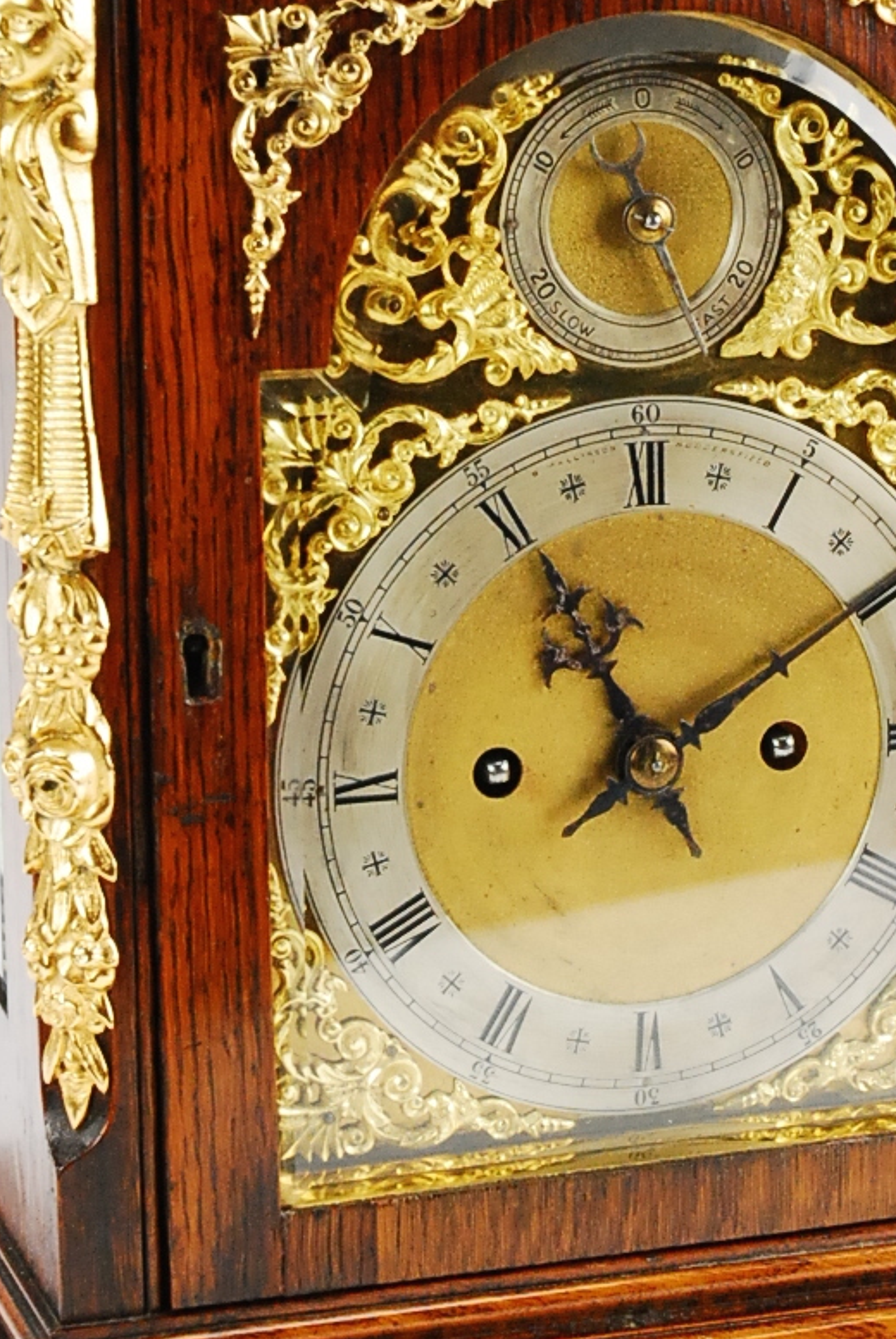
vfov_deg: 16.1
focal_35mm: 127
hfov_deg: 10.8
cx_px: 629
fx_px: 4728
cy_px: 389
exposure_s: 1/400
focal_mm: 34
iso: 1250
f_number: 10
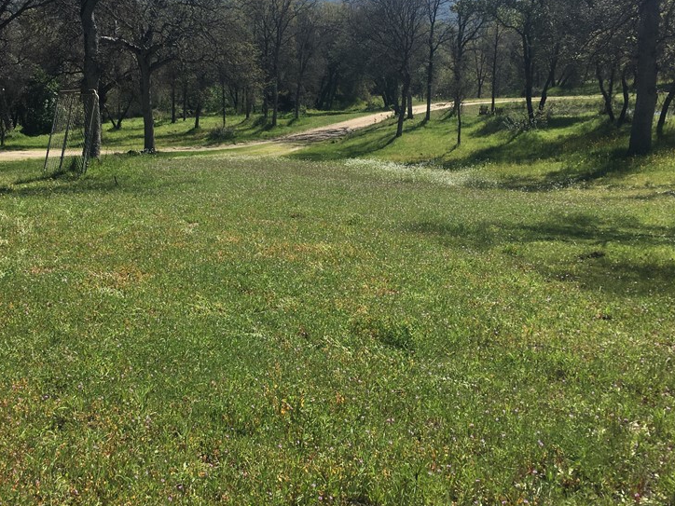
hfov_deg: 45.7
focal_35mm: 41
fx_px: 799
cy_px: 198
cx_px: 296
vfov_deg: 35.0
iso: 25
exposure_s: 1/1374
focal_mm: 4.15
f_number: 2.2
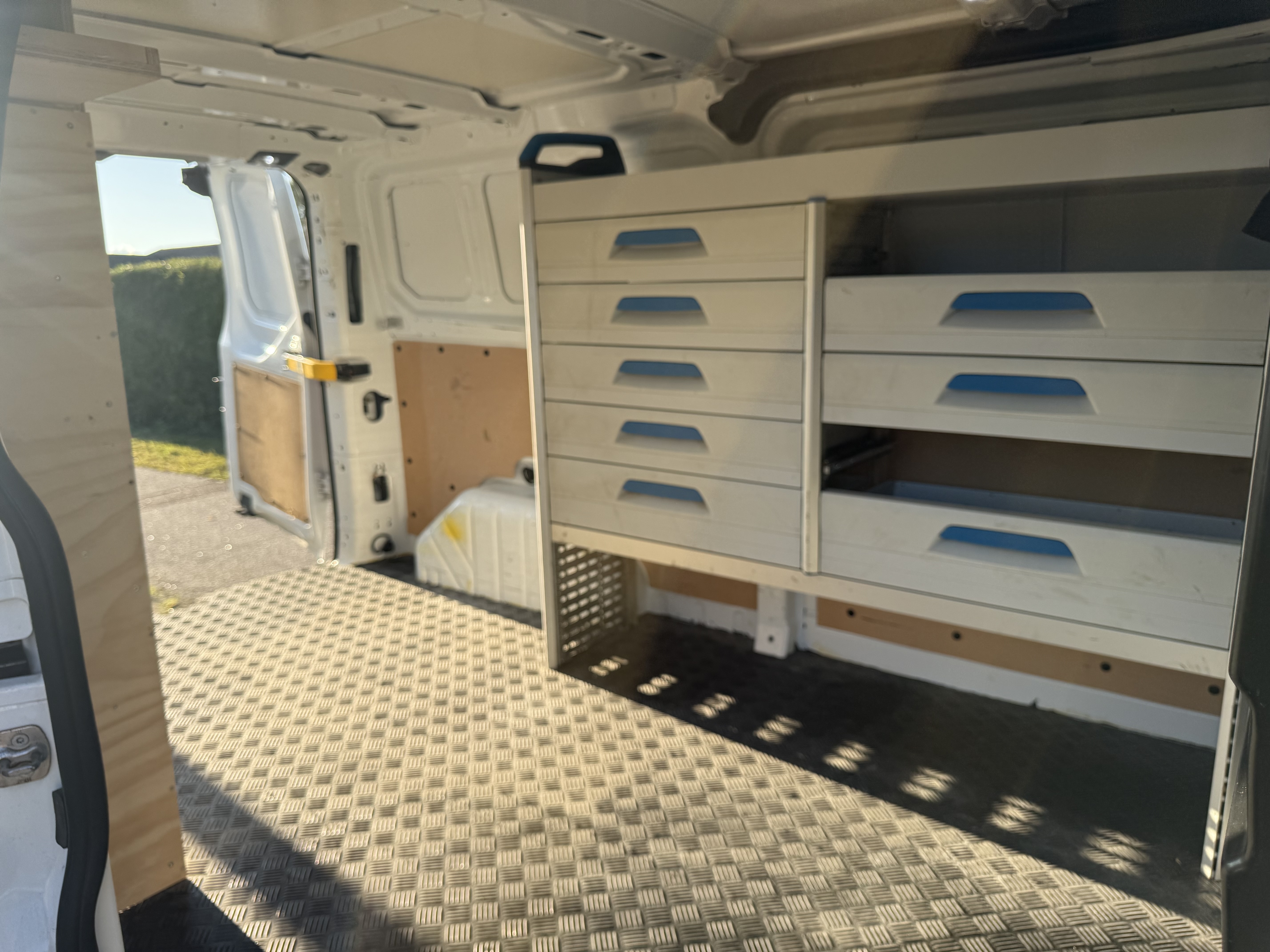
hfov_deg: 71.6
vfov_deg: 56.8
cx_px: 635
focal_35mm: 24
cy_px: 476
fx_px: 881
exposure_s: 1/1292
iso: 80
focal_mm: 6.76
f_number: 1.78
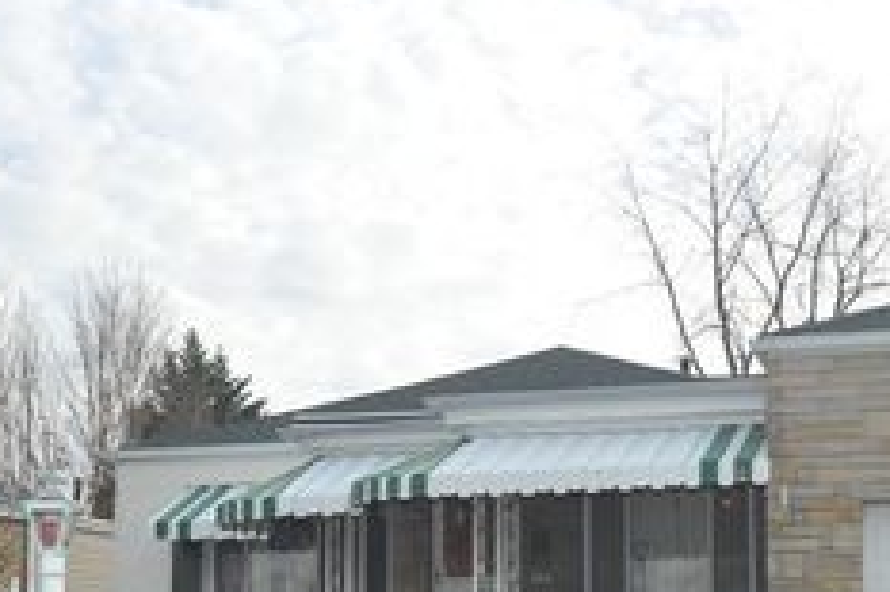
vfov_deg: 21.6
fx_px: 1509
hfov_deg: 32.8
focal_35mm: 61
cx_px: 535
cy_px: 554
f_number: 7.1
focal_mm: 19
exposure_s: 1/200
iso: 200
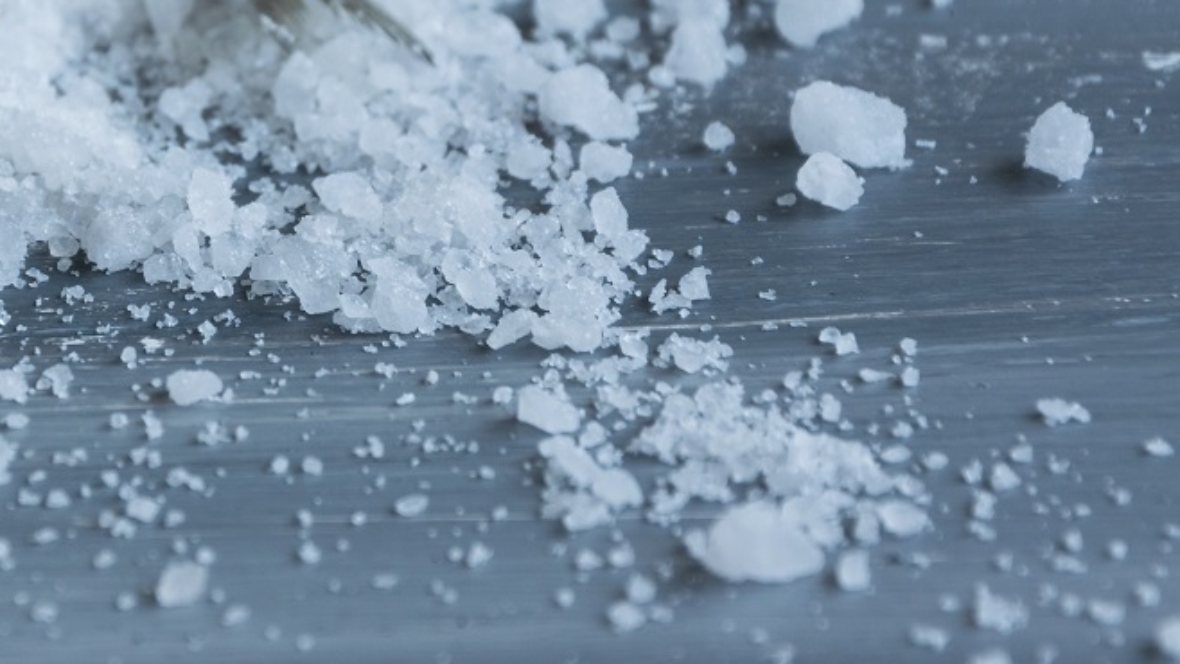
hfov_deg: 8.2
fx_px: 8263
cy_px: 61
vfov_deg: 4.6
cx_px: 235
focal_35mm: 264
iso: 200
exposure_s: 1/50
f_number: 5.6
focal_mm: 92
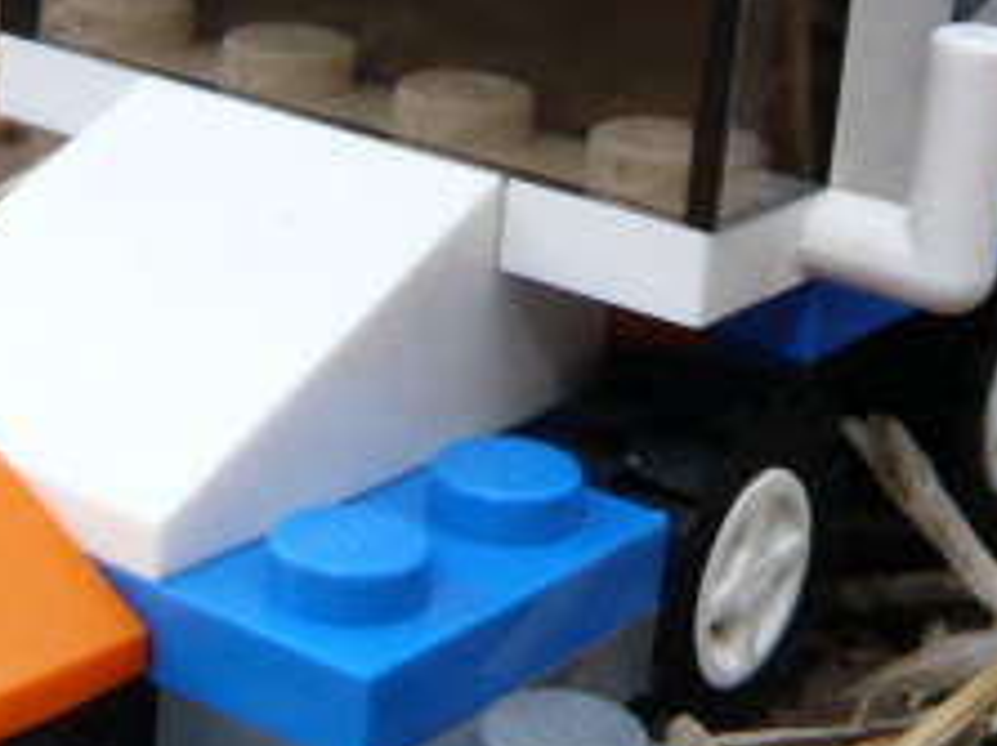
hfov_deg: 22.8
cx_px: 474
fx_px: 2476
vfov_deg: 17.1
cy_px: 272
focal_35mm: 86
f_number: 2.8
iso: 100
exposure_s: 1/640
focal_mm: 4.6
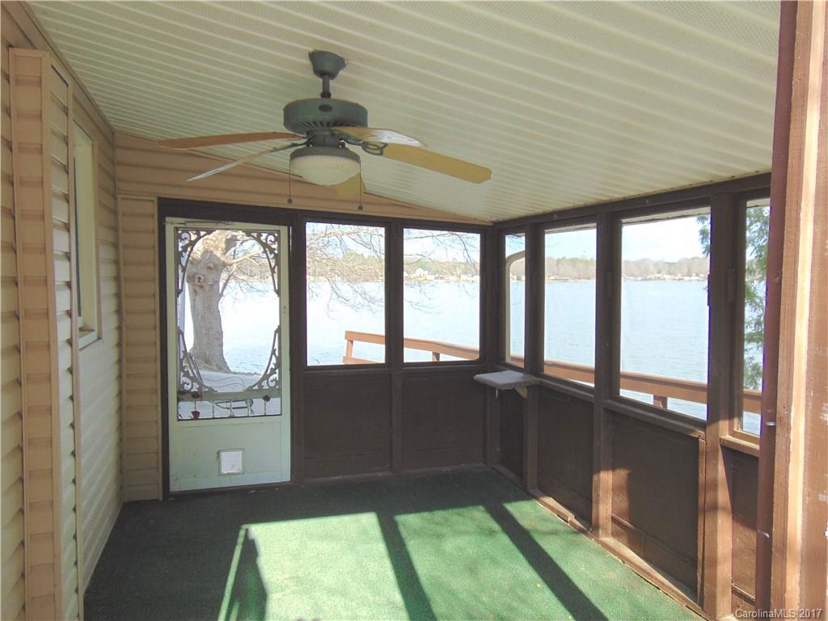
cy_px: 310
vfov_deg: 54.9
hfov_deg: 69.4
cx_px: 414
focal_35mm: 25
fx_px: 598
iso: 80
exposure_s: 1/200
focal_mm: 4.5
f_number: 3
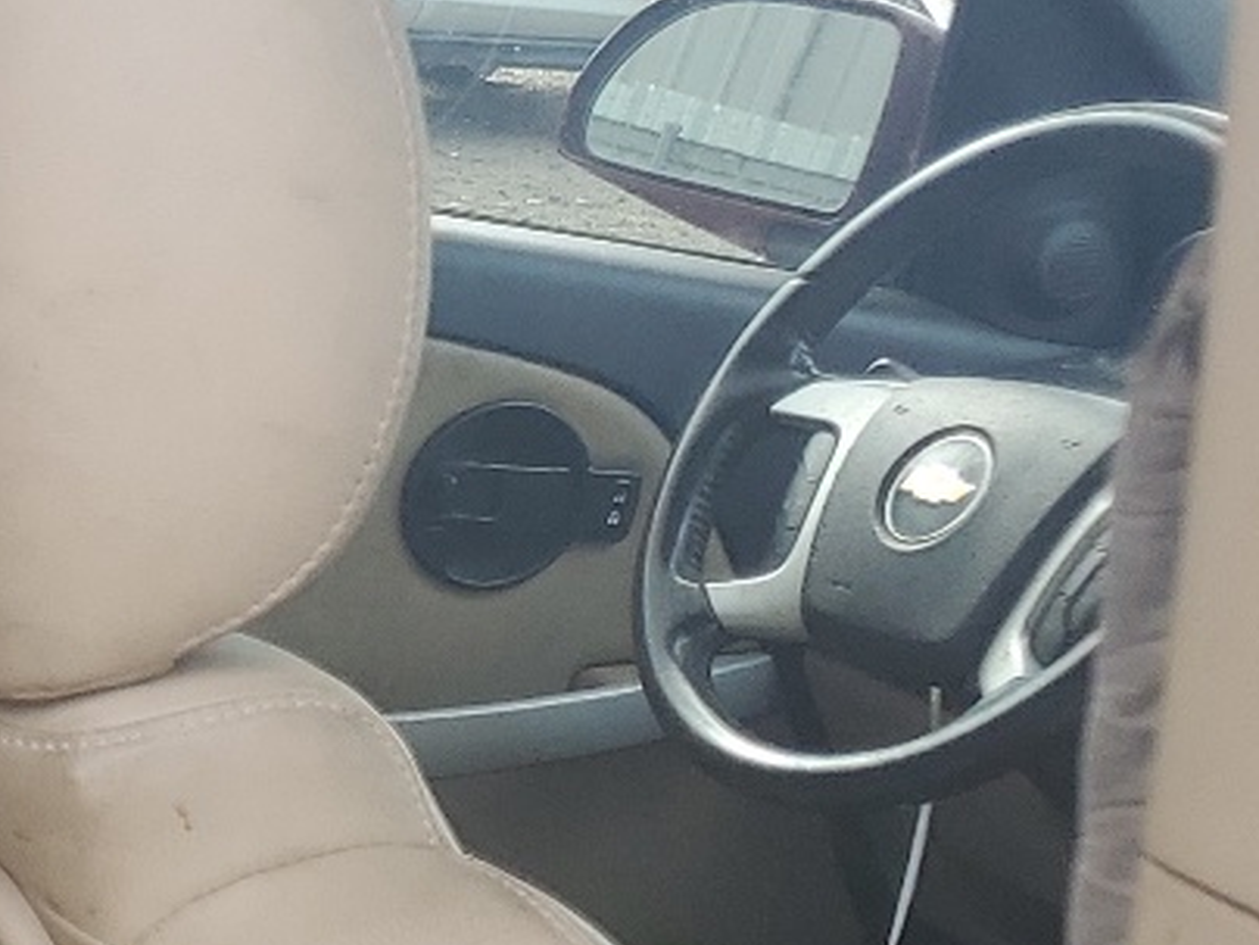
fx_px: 3746
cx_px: -1078
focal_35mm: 103
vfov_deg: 14.3
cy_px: 717
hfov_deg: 15.9
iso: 50
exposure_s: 1/196
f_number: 1.5
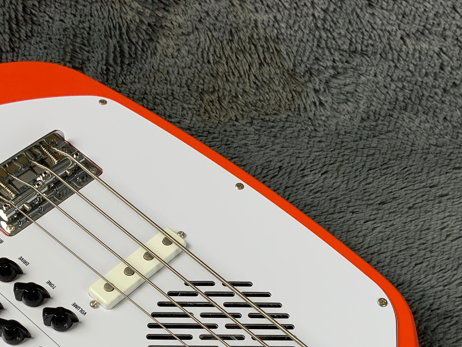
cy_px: 330
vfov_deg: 25.1
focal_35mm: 56
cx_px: 202
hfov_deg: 34.3
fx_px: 747
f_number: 1.8
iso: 32
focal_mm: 3
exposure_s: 1/100
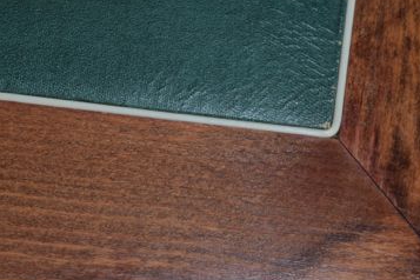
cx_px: 206
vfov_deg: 9.3
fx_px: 1725
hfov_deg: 13.9
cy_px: 128
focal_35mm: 148
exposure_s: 1/125
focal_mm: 55
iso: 800
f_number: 5.6
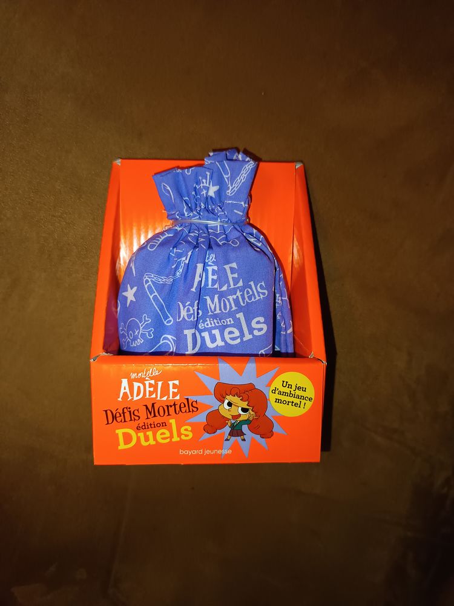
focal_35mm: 24
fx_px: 420
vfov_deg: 71.6
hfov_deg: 56.8
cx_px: 227
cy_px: 303
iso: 712
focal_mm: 5.31
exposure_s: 1/25
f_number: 1.7
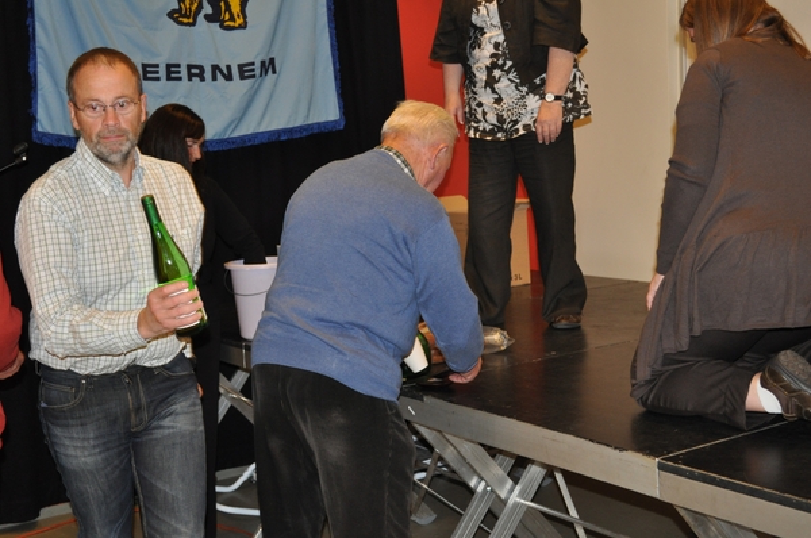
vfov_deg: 26.4
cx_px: 406
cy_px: 269
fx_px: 1147
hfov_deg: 38.9
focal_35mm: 51
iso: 800
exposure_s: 1/60
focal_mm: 34
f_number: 5
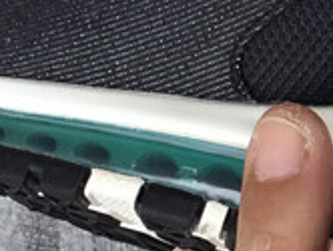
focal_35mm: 168
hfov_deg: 11.3
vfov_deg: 8.8
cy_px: 51
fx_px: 1618
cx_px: 510
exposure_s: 1/322
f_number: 2.4
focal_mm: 3.3
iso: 25
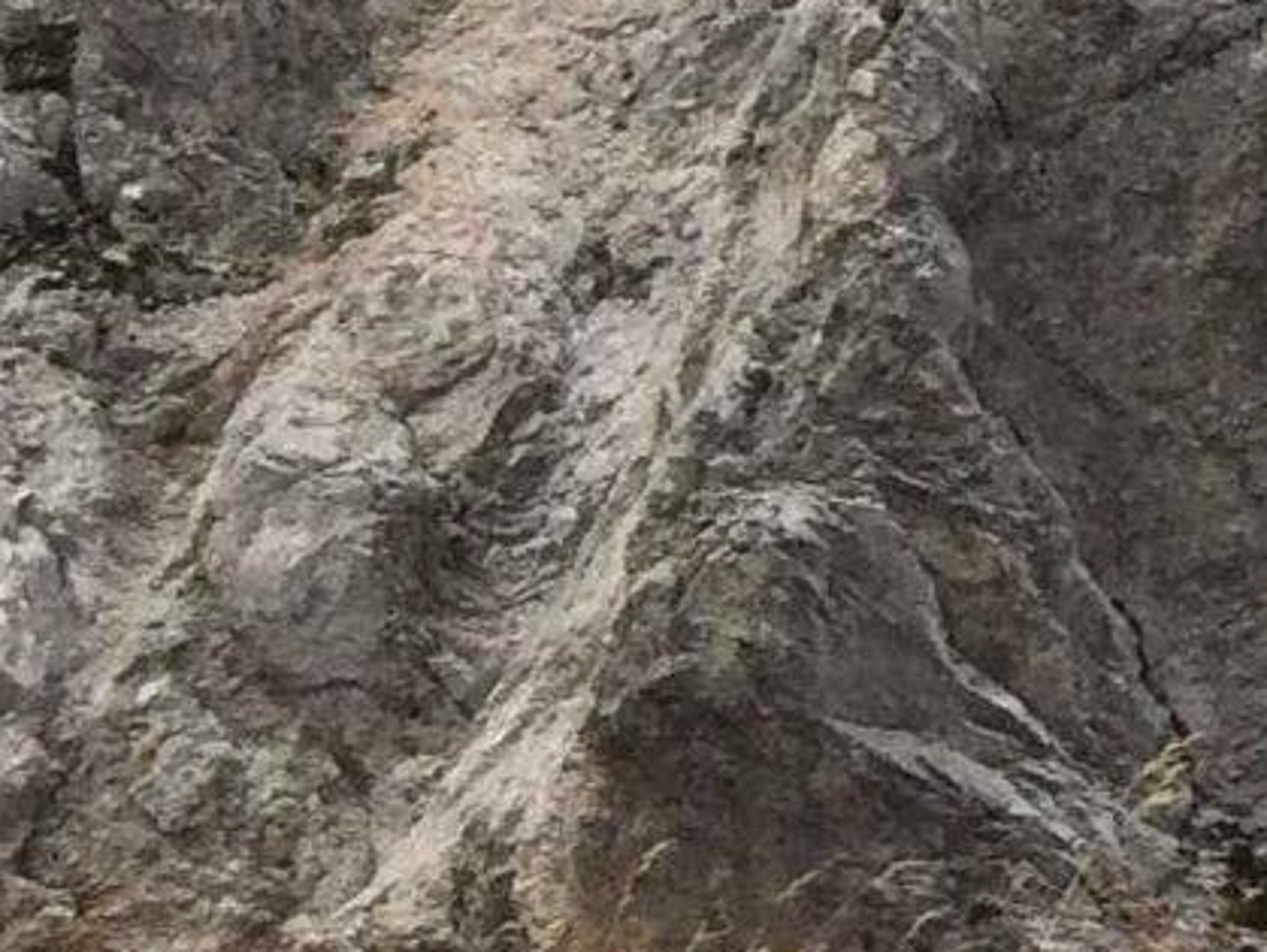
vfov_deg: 7.9
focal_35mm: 177
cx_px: 3674
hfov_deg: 9.2
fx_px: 6484
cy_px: -1182
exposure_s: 1/2283
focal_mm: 4.15
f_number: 2.2
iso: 32
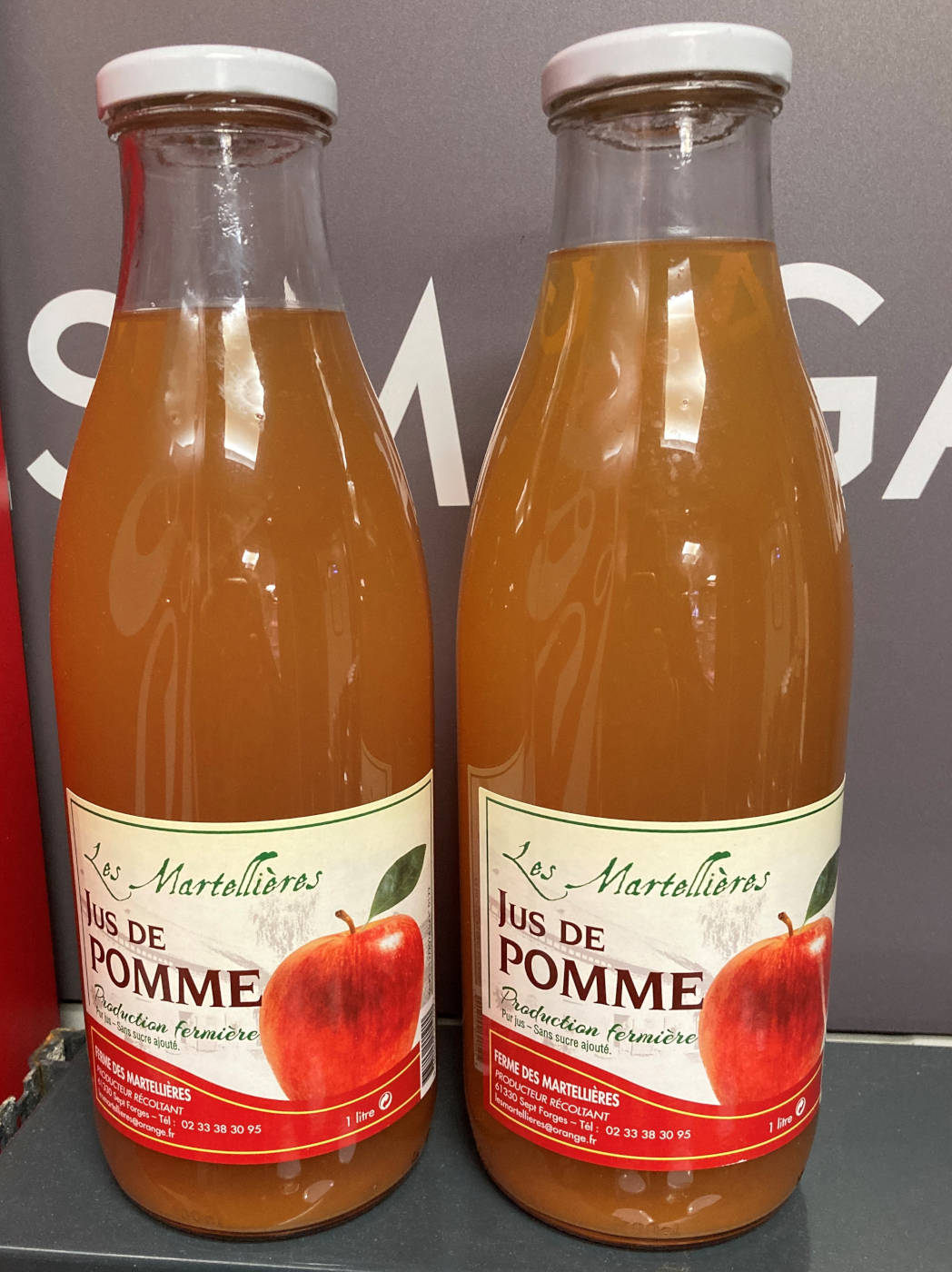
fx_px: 1028
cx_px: 476
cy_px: 636
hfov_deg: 49.7
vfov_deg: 63.5
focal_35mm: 28
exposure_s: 1/60
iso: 320
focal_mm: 3.99
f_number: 1.8
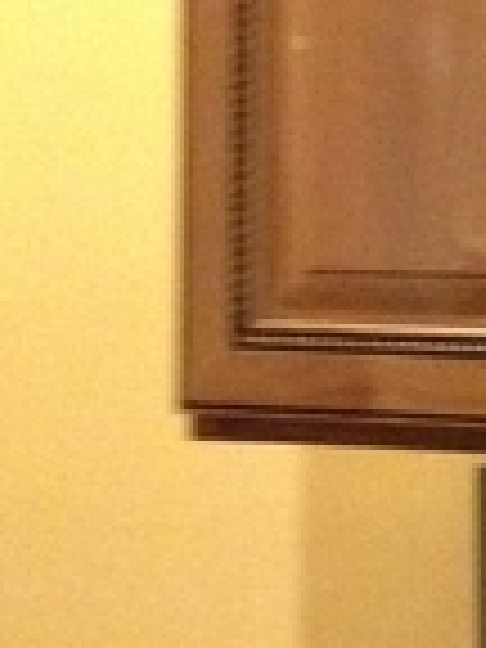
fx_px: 3650
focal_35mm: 195
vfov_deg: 10.1
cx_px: 1134
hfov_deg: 7.2
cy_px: 454
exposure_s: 1/15
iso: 800
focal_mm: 4.28
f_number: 2.4
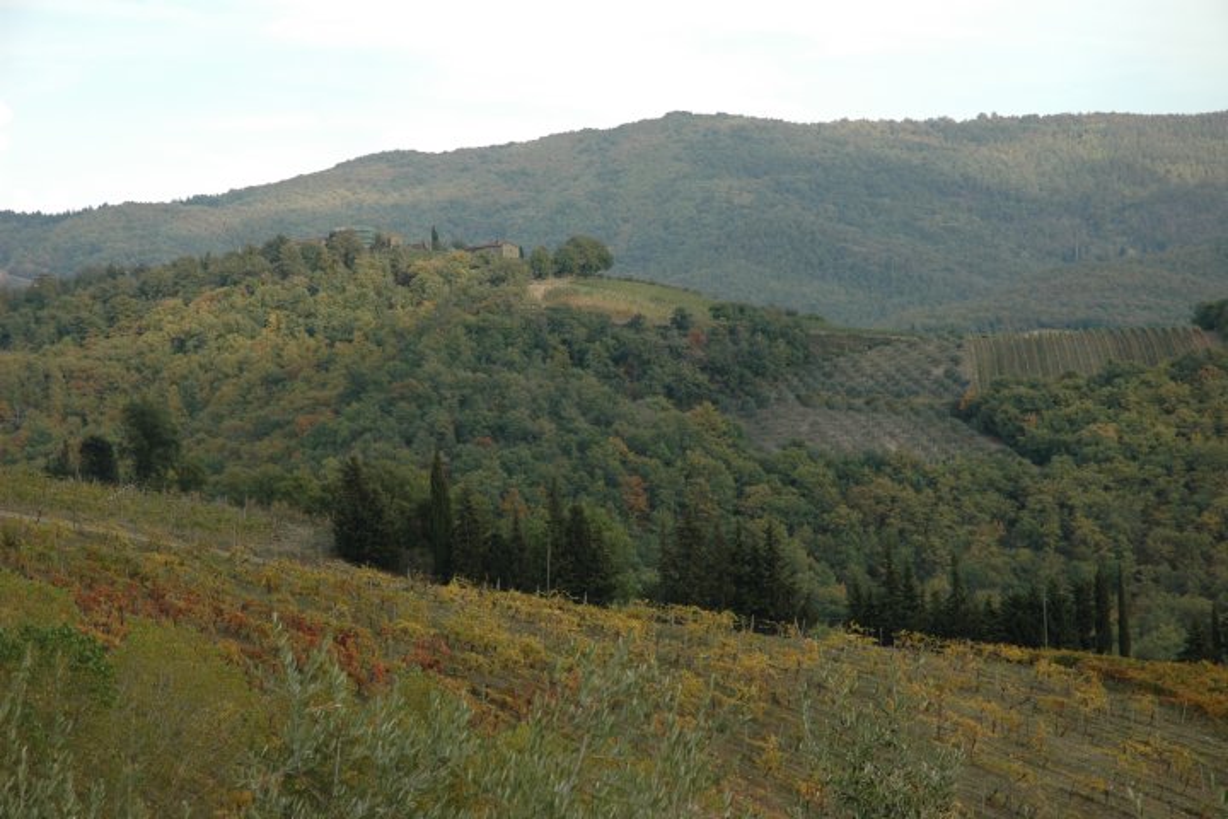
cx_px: 614
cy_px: 410
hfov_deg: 19.5
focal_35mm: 105
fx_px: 3581
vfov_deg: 13.0
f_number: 7.1
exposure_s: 1/200
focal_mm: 70
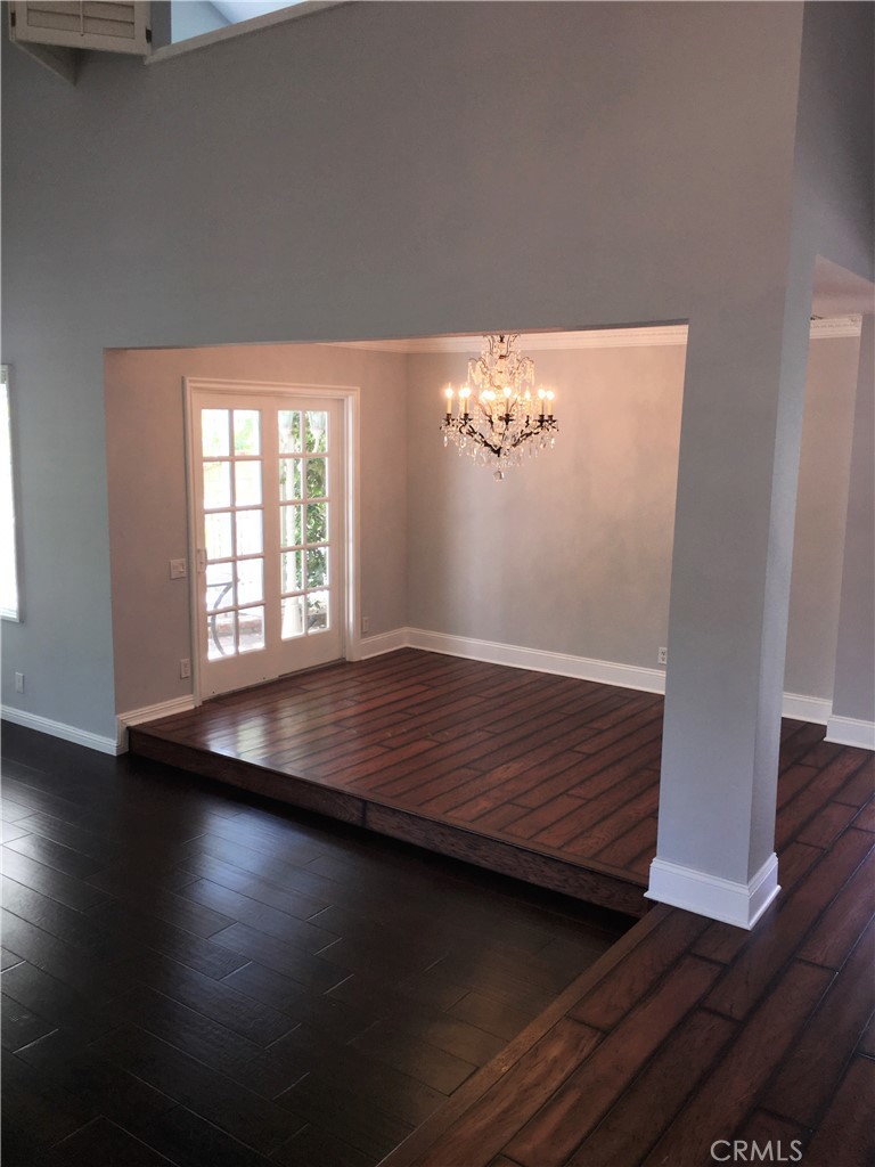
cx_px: 438
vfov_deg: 61.7
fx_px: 977
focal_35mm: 29
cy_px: 584
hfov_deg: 48.2
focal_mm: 4.15
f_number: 2.2
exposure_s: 1/54
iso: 25
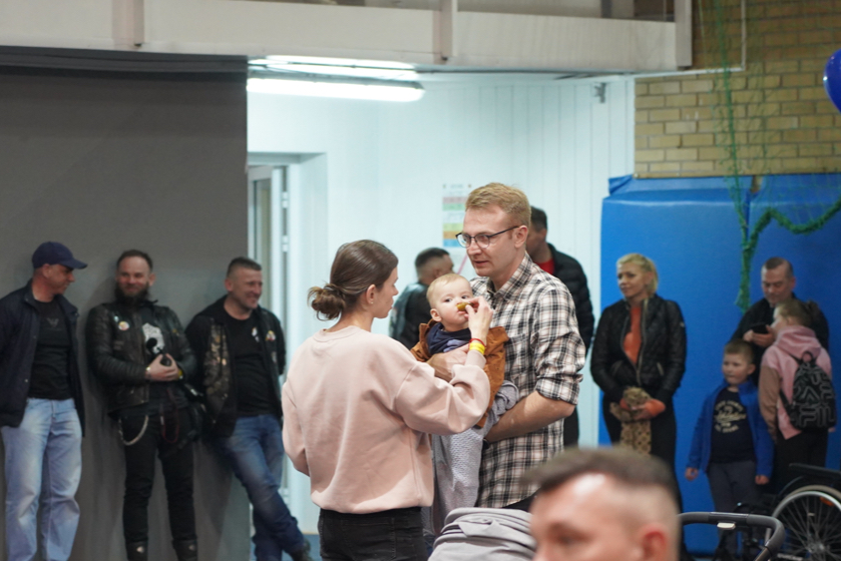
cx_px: 370
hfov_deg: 12.7
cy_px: 394
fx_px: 3784
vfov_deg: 8.5
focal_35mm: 162
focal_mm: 105
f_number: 4
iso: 4000
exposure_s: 1/160
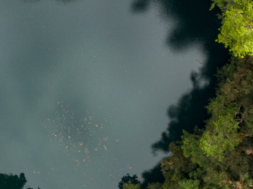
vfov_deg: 9.9
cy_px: 36
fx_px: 1096
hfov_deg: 13.1
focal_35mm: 150
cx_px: 74
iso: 100
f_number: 3.5
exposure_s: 1/100
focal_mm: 7.07
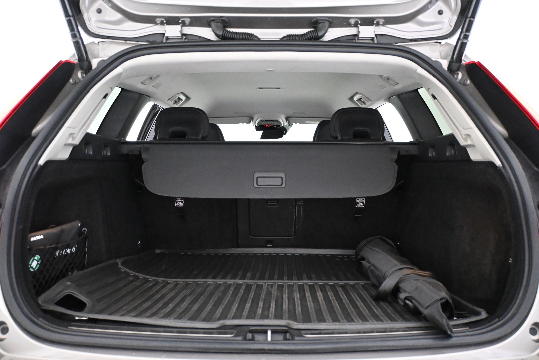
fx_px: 472
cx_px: 270
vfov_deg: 41.7
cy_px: 180
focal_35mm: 32
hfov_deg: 59.5
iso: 5600
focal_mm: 21
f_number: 4
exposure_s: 1/60
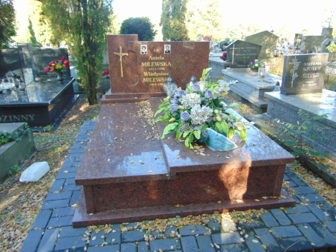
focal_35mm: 25
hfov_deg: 69.4
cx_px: 168
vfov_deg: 54.9
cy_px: 126
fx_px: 243
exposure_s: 1/60
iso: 80
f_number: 3
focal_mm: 4.5
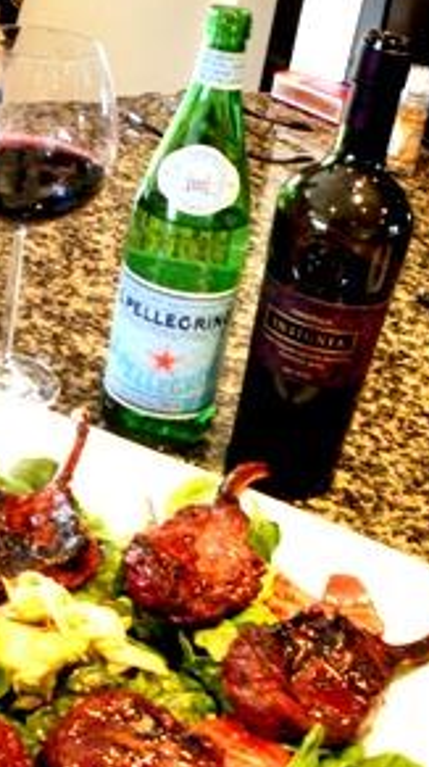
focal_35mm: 54
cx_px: 105
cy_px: 493
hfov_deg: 22.0
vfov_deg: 38.2
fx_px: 1096
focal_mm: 6.3
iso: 394
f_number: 3.5
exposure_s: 1/60.2
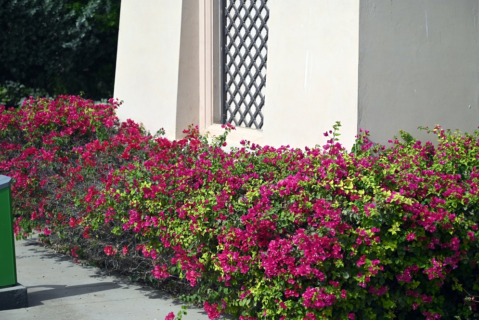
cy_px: 160
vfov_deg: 14.0
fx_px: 1304
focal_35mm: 98
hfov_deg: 20.8
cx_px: 240
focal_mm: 98
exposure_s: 1/400
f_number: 4.5
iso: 400
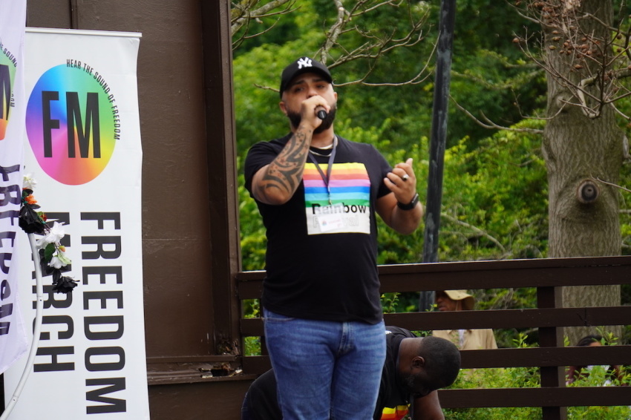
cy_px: 210
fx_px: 4993
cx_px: 316
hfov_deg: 7.2
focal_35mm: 285
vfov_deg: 4.8
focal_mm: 190
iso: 640
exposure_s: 1/320
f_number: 6.3
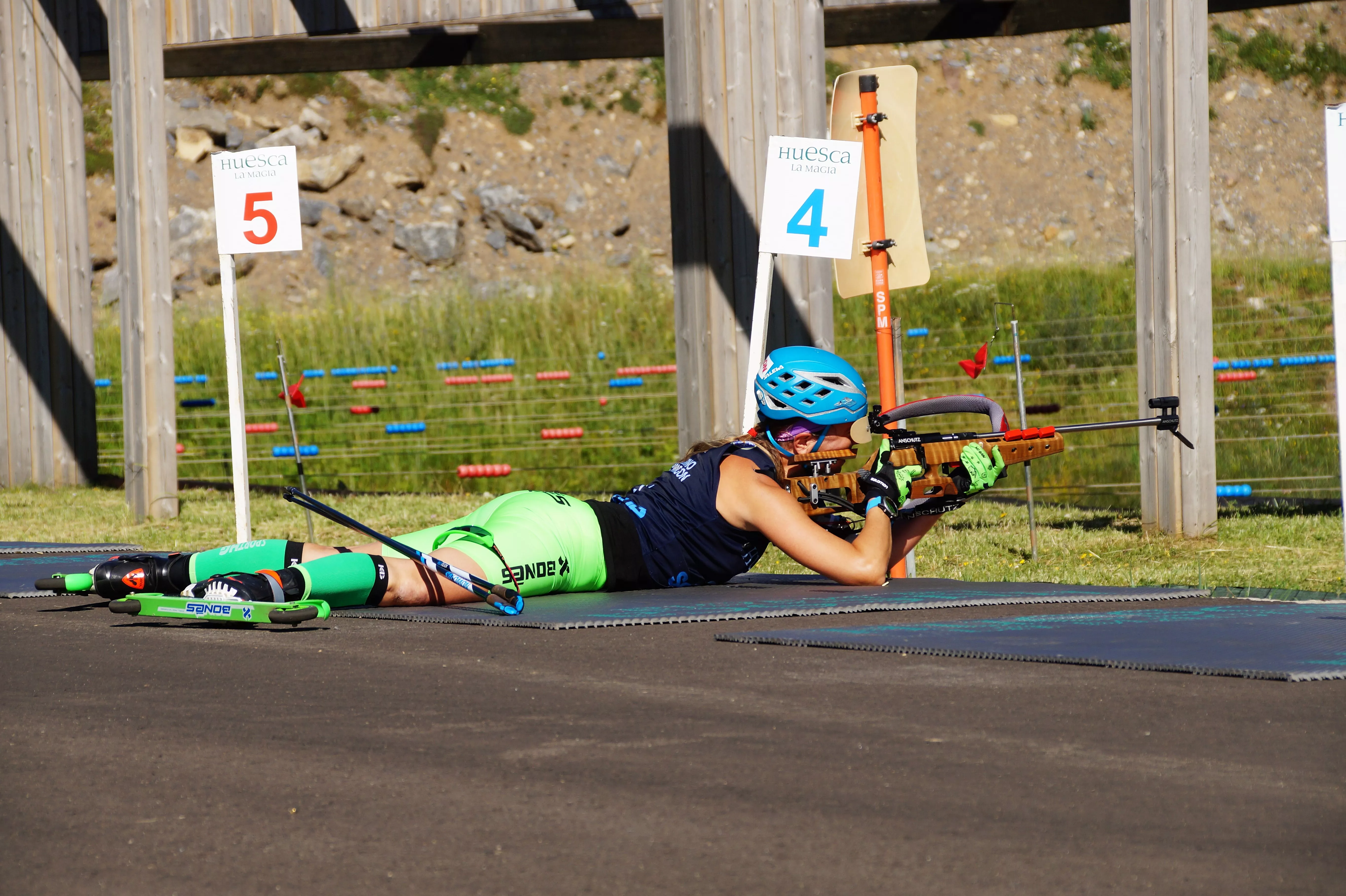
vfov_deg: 6.8
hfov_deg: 10.2
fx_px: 7567
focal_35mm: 202
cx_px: 673
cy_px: 448
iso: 100
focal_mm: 135
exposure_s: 1/320
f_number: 9
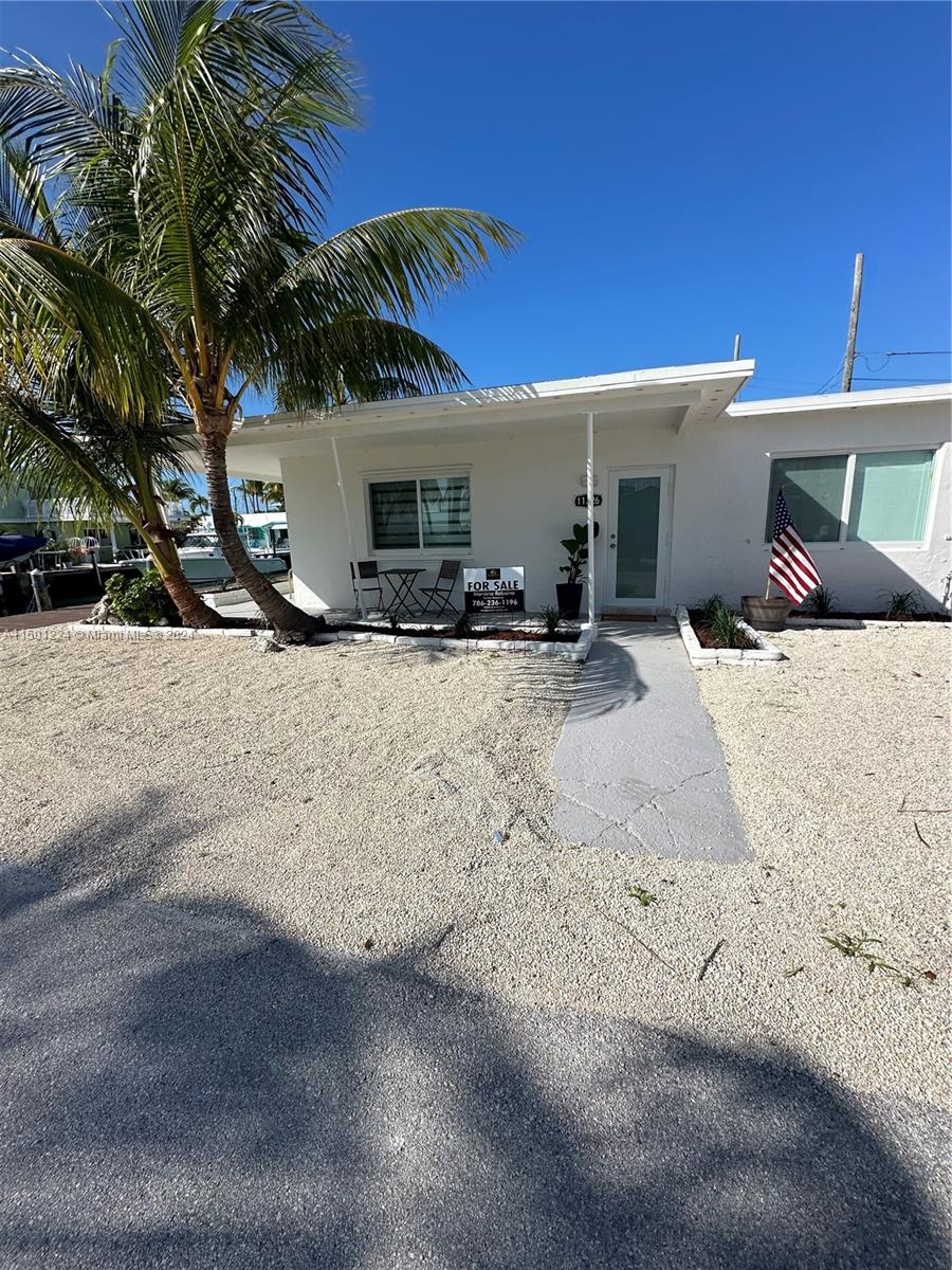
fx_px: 513
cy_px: 635
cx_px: 476
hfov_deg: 85.7
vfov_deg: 102.1
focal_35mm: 14
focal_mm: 2.22
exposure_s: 1/3610
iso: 50
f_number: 2.2
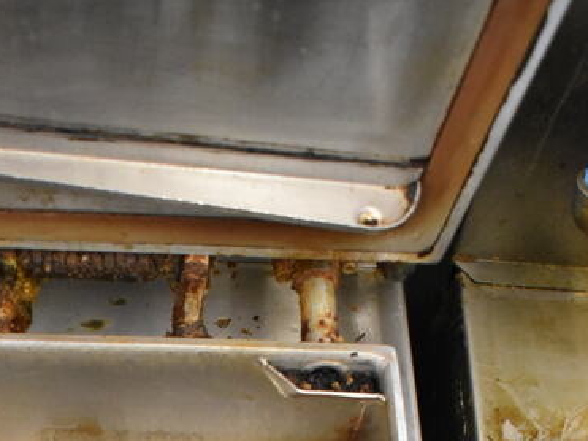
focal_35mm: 64
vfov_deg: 19.9
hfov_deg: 29.6
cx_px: 120
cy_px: 659
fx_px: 1087
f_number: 3.5
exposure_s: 1/125
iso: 4000
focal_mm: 18
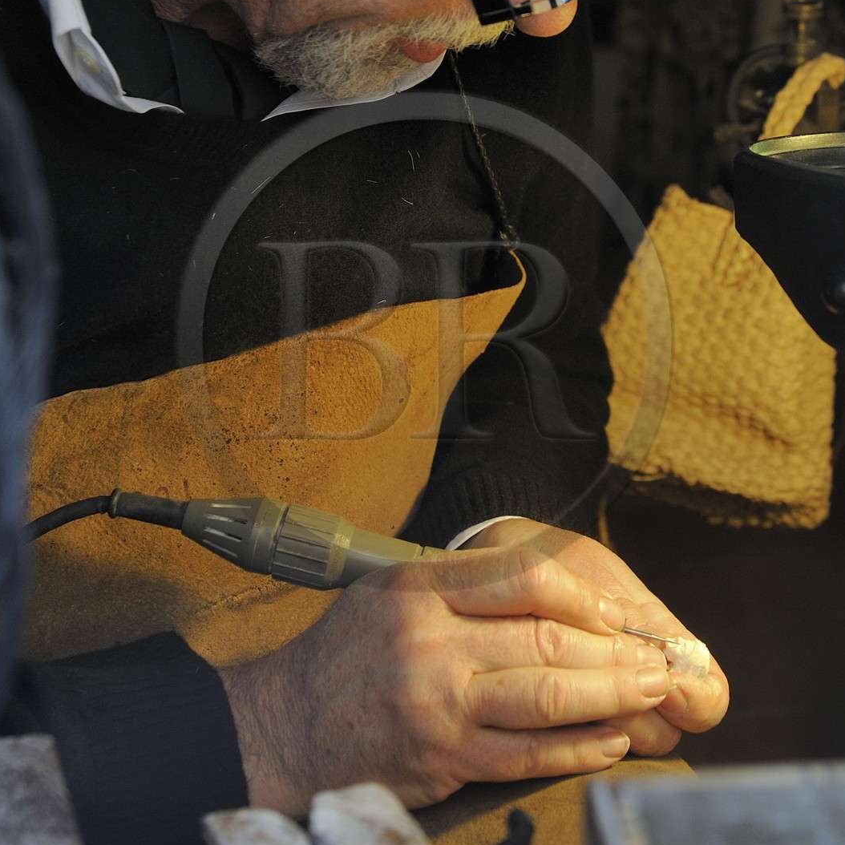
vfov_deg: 29.5
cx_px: 424
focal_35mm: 58
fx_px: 1602
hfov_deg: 29.6
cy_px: 342
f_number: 4.5
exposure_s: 1/60
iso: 800
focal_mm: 45
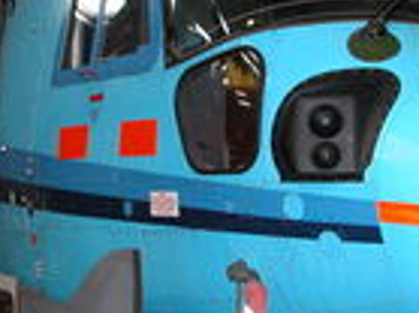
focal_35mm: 101
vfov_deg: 14.6
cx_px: 181
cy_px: 135
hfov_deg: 19.5
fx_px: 1221
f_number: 2.8
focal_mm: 8.9
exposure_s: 1/60
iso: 200
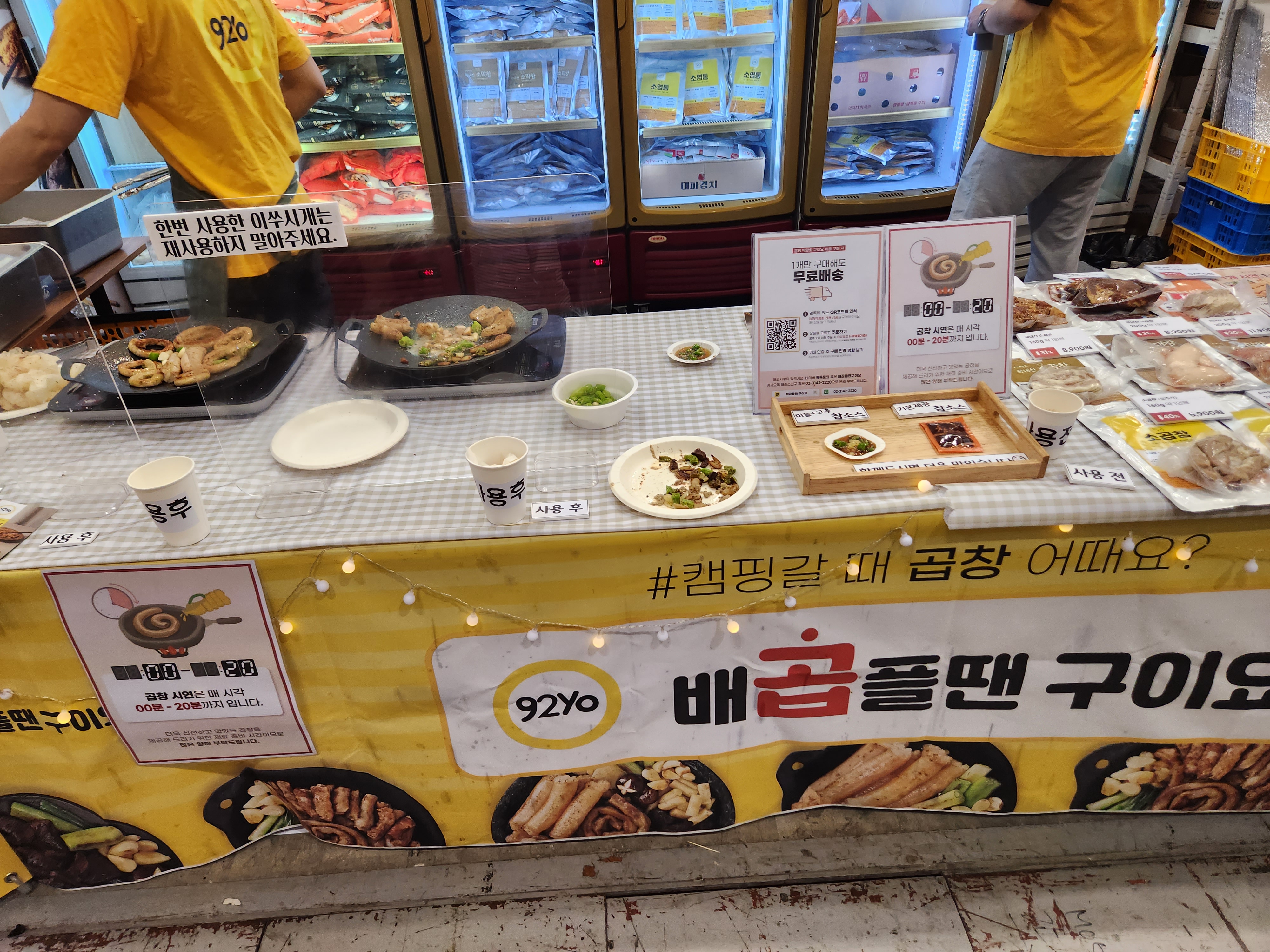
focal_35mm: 23
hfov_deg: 73.9
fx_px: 844
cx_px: 635
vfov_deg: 58.9
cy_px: 476
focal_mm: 5.4
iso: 200
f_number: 1.8
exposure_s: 1/120
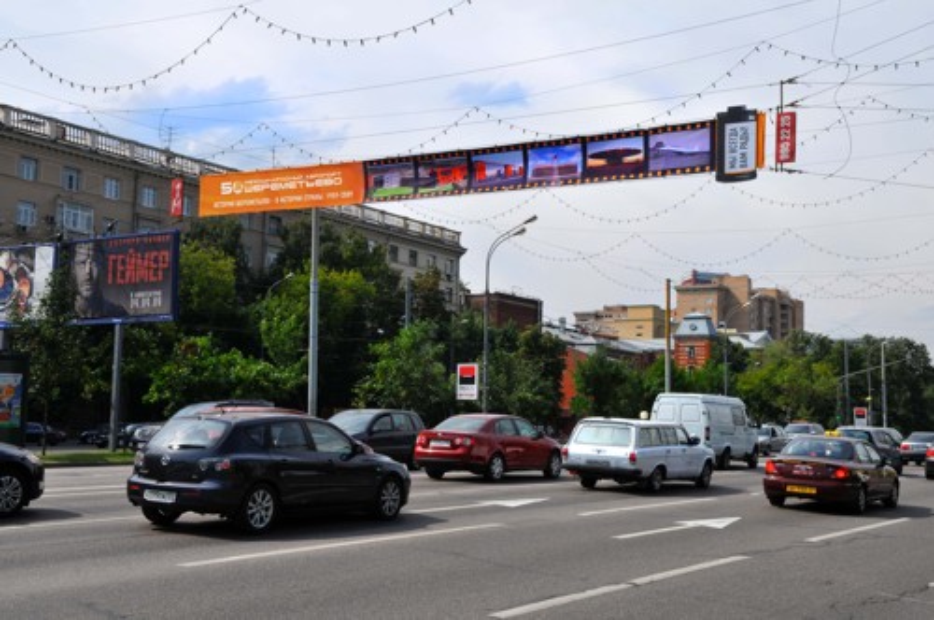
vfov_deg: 29.8
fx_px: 1166
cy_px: 310
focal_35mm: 45
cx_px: 467
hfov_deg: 43.7
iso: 200
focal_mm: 30
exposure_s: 1/350
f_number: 9.5
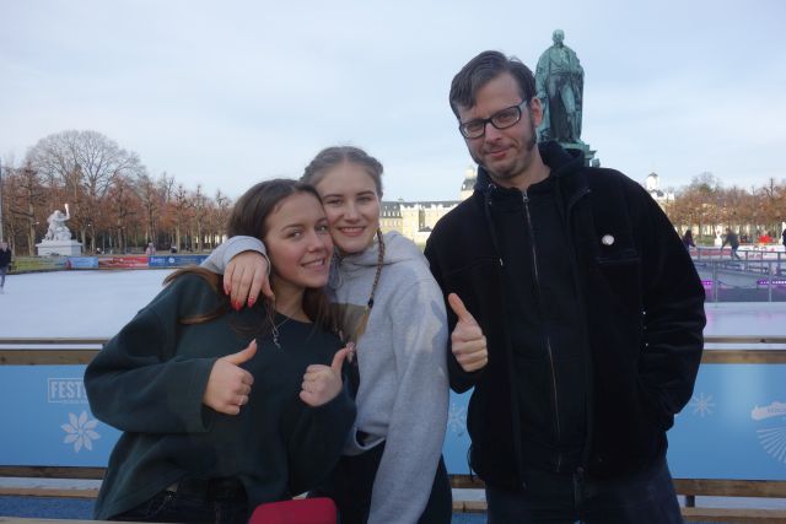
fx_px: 611
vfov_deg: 46.4
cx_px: 393
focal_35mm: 28
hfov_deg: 65.5
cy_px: 262
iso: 125
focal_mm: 10.4
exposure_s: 1/200
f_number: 5.6
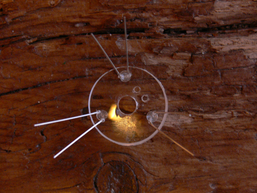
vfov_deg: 23.7
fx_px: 460
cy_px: 96
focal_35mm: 62
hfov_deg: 31.2
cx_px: 128
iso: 200
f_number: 3.2
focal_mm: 11.6
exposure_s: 1/4
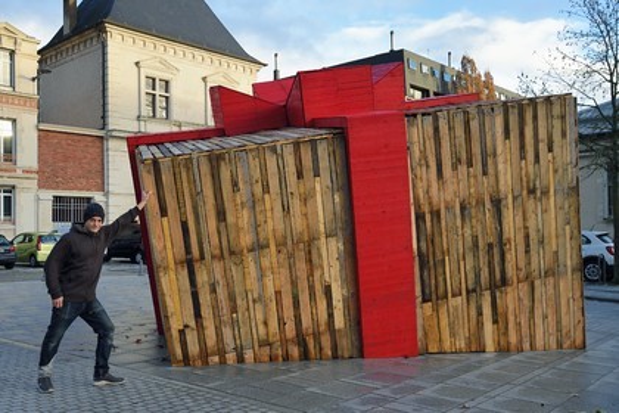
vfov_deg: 38.9
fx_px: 585
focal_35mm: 34
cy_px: 206
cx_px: 310
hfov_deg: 55.8
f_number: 5.6
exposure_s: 1/320
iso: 400
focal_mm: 34
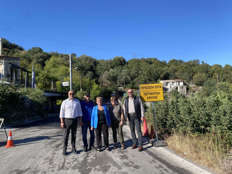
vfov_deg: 53.1
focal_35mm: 26
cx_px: 116
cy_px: 87
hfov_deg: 67.3
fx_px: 174
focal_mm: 4.25
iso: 32
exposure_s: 1/1779
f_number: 1.8
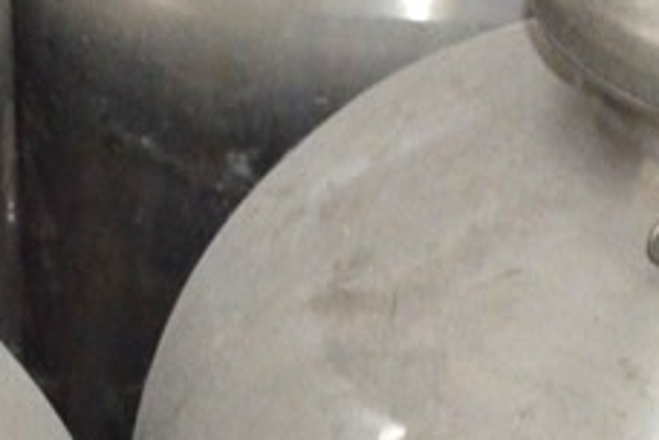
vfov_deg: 10.2
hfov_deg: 15.2
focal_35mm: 135
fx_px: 2471
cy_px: 255
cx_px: 211
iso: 4000
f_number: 5.6
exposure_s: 1/125
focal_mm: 24
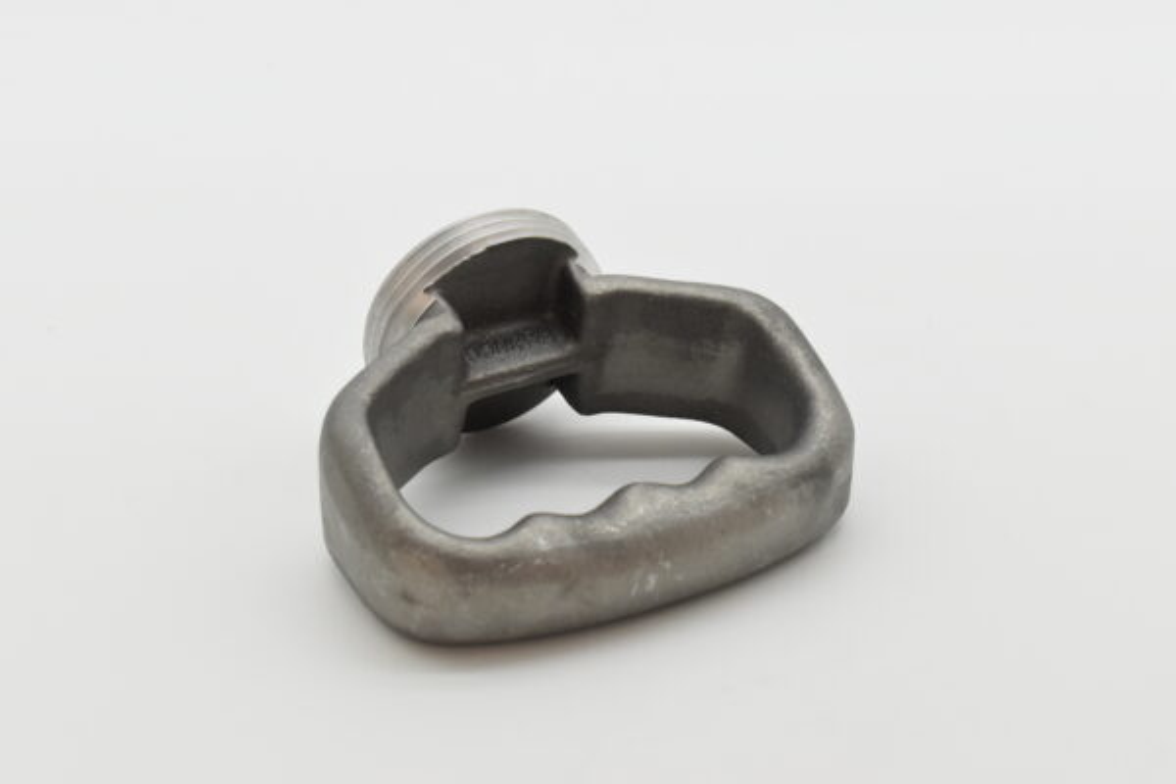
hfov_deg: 28.1
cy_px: 392
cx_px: 588
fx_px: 2352
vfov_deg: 18.9
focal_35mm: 72
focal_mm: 48
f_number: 8
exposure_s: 1/1250
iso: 1600
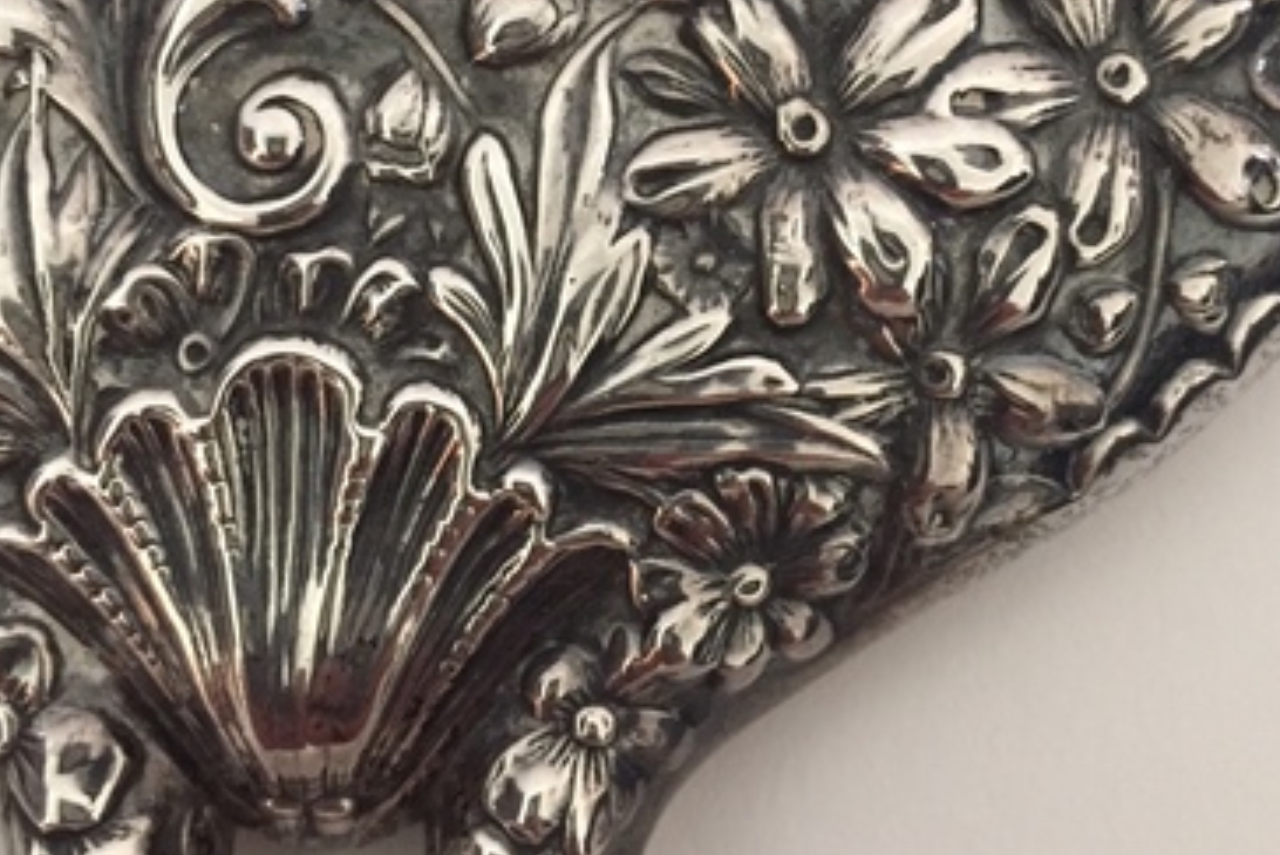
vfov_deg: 27.3
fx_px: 1707
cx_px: 733
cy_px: 123
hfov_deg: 41.0
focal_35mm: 48
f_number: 2.2
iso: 250
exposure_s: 1/15
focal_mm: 4.15
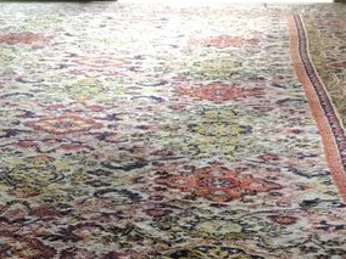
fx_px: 1020
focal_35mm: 102
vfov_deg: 14.3
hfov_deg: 18.9
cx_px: 30
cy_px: 243
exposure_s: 1/33
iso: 50
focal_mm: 4.15
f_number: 2.2
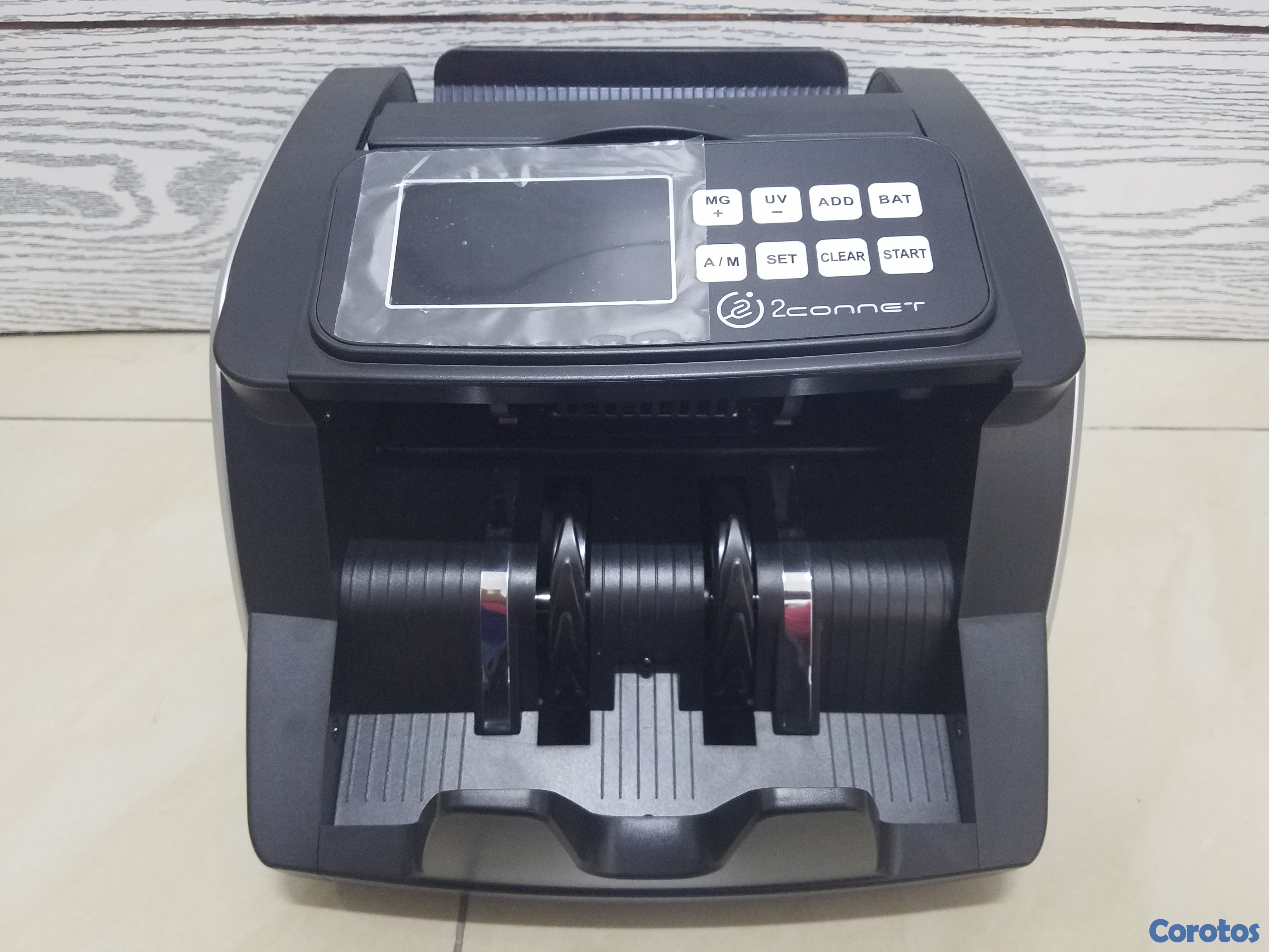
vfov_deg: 53.1
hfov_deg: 67.3
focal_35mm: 26
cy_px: 476
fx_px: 953
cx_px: 634
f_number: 1.7
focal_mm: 4.2
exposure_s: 1/12
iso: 200
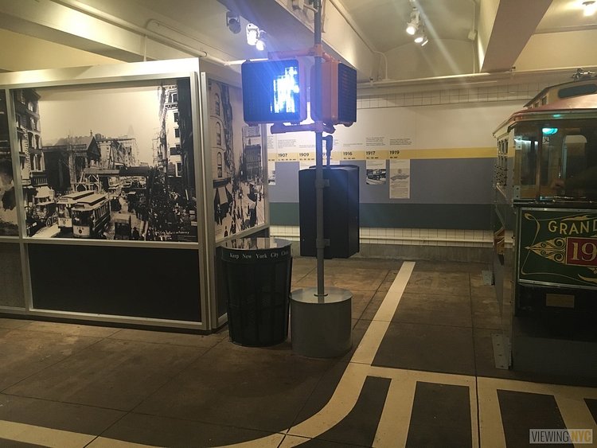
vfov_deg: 48.3
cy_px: 224
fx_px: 500
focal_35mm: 29
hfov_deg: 61.6
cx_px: 298
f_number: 2.2
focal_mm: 4.15
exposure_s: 1/30
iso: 160
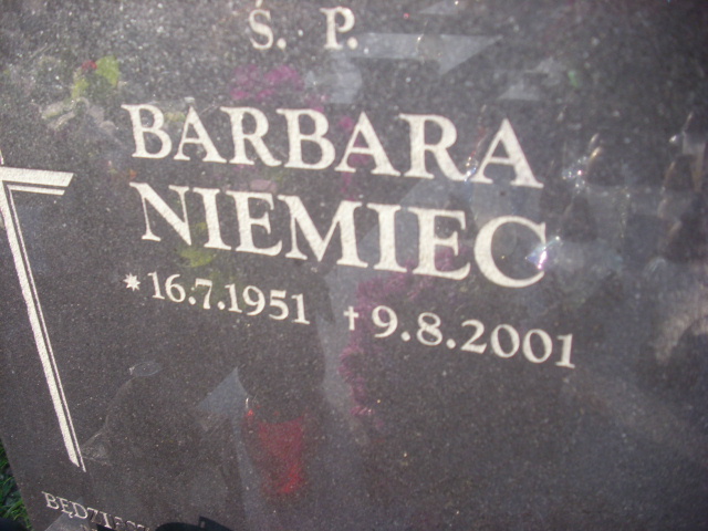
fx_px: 757
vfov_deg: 38.7
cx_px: 354
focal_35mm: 37
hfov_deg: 50.1
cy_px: 266
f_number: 5.6
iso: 100
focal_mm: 6.2
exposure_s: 1/60
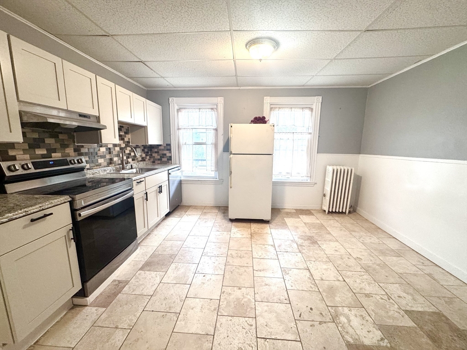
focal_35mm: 14
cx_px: 234
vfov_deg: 85.7
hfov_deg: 102.1
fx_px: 189
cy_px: 175
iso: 250
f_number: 2.2
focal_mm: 2.22
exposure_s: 1/120
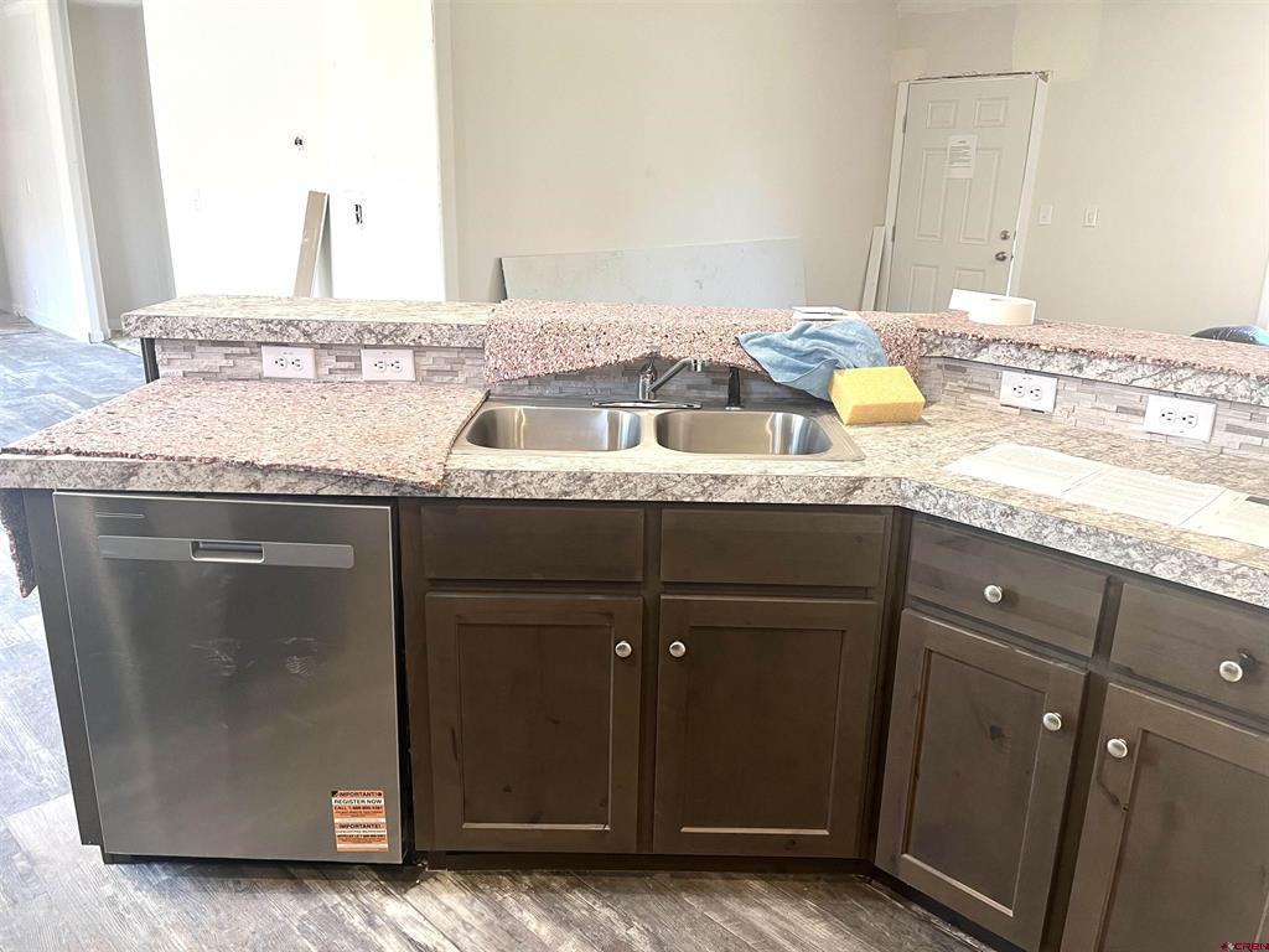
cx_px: 634
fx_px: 953
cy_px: 476
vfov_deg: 53.1
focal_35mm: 26
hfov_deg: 67.3
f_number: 1.6
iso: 80
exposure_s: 1/60
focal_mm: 5.1
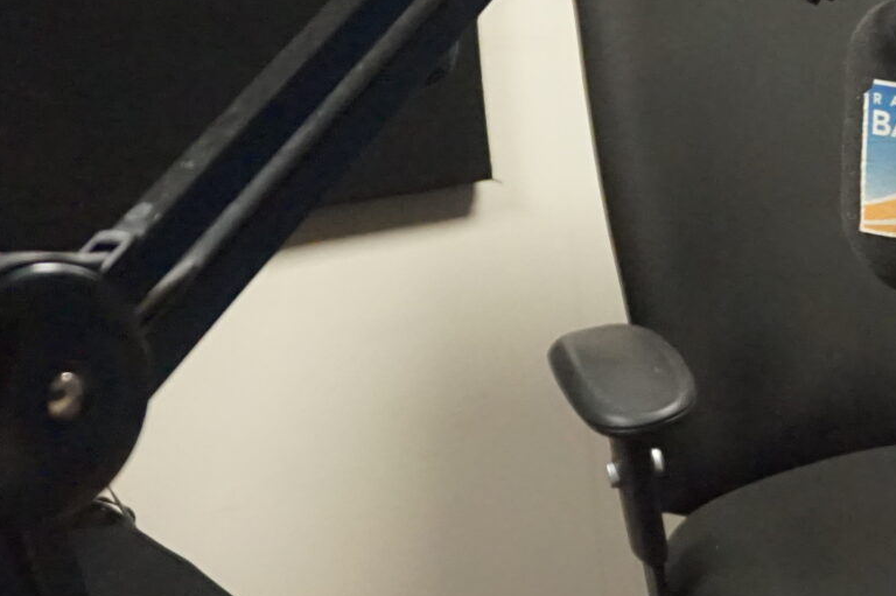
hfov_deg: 21.2
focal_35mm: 80
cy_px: 131
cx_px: 1360
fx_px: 1990
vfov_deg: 16.9
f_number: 4
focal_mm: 16
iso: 3200
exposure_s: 1/160
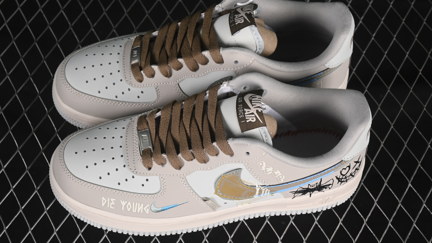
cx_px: 215
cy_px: 114
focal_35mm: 79
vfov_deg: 15.3
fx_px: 905
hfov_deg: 26.9
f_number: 7.1
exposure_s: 1/60
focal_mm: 50
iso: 160
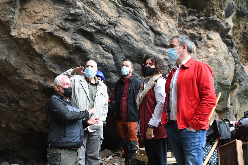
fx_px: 248
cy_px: 82
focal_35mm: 36
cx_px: 124
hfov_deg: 53.1
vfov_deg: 36.9
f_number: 4
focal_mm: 24
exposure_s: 1/30
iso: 160
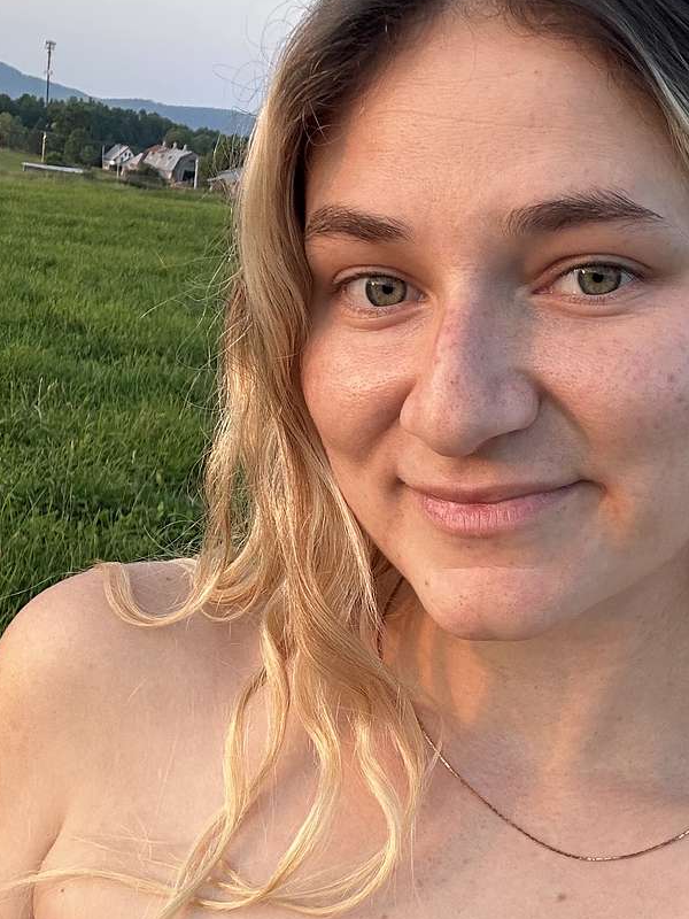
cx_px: 447
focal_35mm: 54
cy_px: 612
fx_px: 1433
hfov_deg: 26.9
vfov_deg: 35.2
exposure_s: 1/121
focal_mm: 2.69
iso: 32
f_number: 1.9
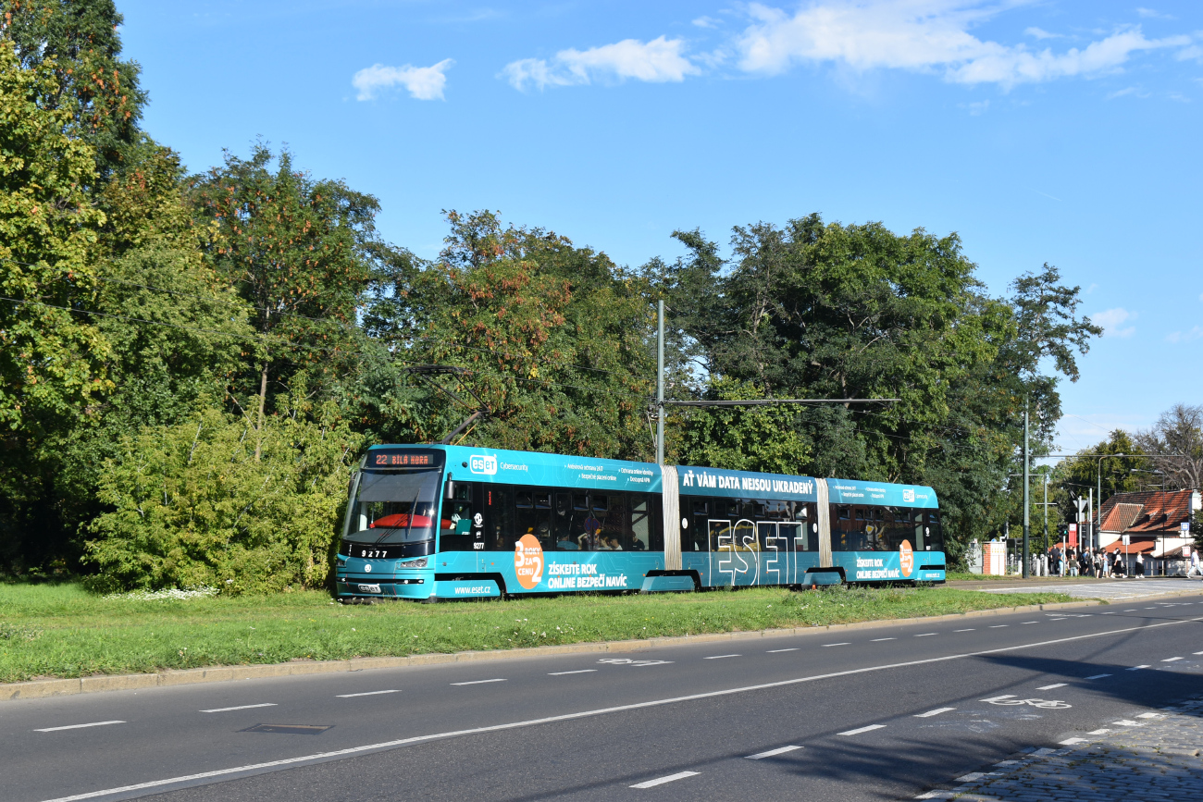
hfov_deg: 36.9
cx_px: 602
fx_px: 1805
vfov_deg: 25.1
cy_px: 401
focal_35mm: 54
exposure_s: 1/320
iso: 200
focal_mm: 36
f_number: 9
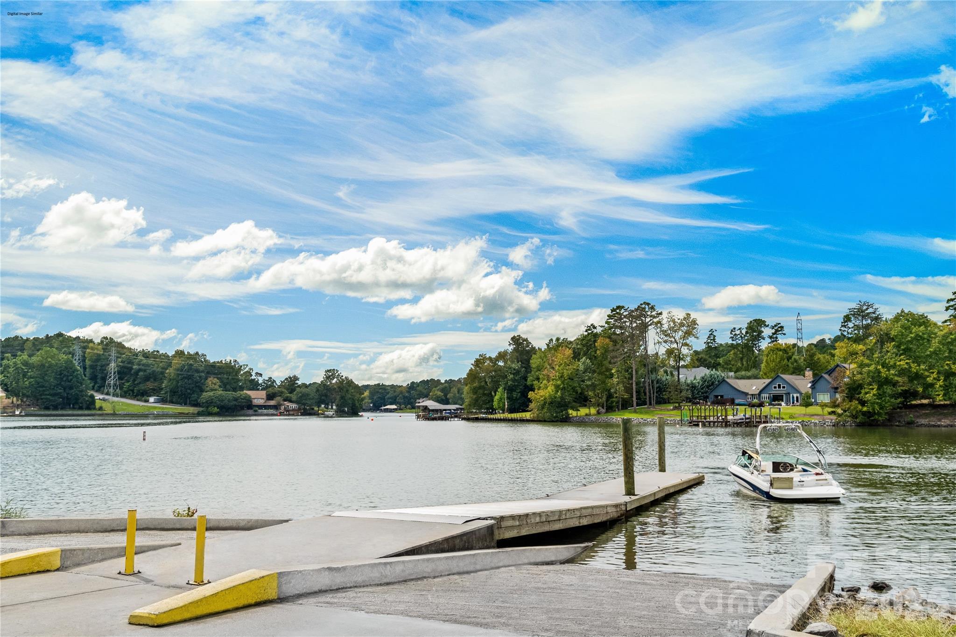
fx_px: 823
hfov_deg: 60.3
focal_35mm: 31
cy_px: 318
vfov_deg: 42.3
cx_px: 478
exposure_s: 1/350
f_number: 8
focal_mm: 31
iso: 250
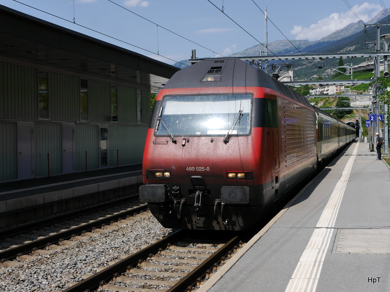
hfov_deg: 34.3
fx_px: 631
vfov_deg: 26.1
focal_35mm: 56
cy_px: 146
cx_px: 195
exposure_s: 1/400
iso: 160
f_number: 10
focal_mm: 28
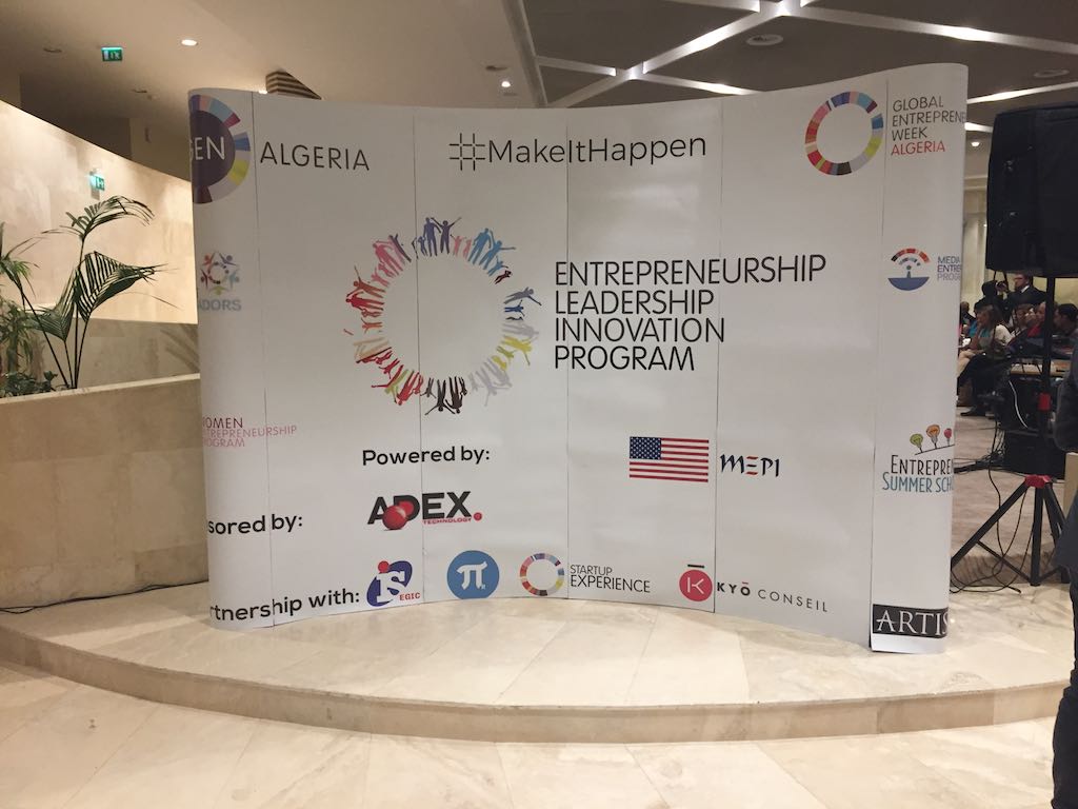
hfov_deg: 61.7
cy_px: 404
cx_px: 539
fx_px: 903
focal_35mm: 29
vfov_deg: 48.2
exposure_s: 1/33
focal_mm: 4.15
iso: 64
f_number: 2.2
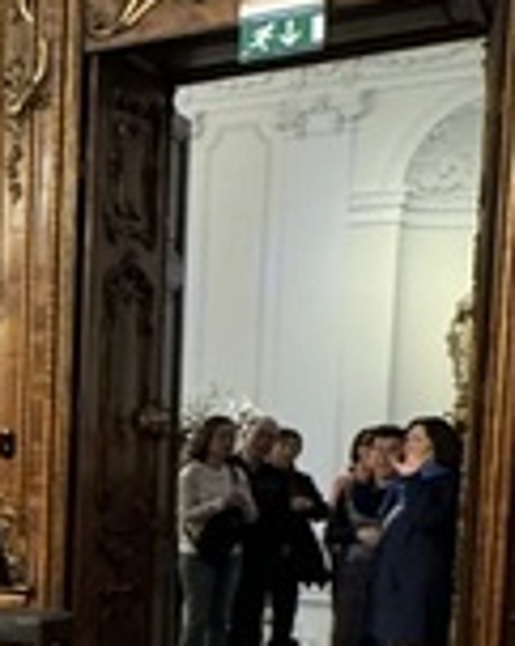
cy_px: 591
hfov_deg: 17.2
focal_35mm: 72
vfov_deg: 25.6
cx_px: -421
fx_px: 1376
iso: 400
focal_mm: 2.22
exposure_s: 1/50
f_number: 2.2
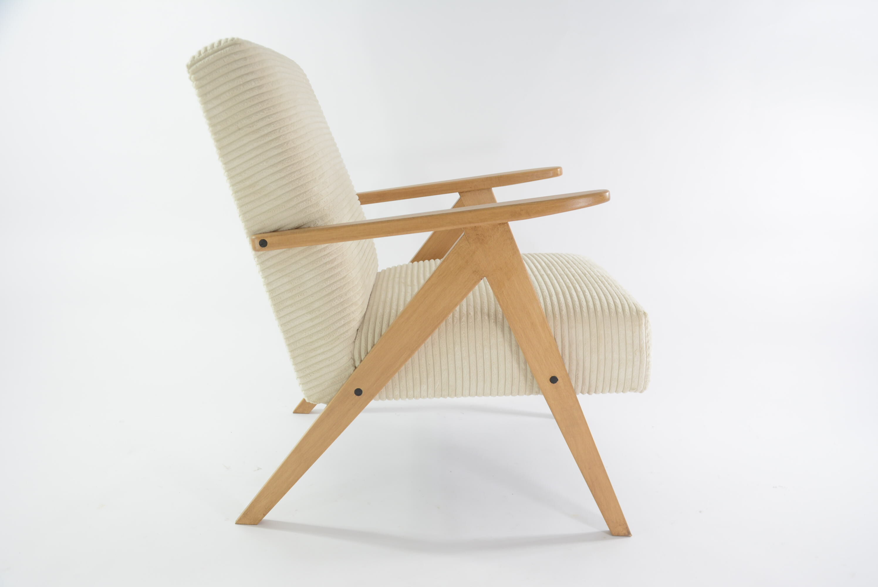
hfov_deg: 57.2
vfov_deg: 40.0
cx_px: 439
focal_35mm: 33
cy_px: 294
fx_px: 805
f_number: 5
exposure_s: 1/100
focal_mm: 22
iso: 400
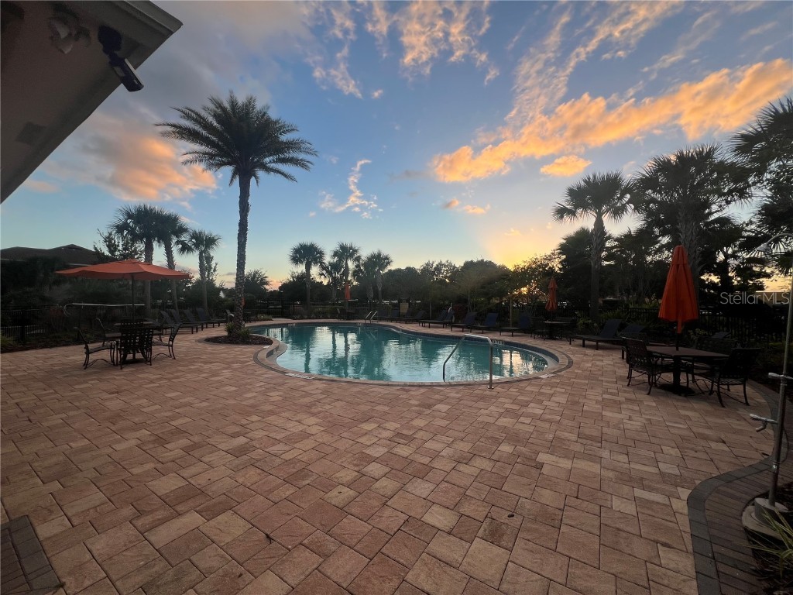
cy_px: 298
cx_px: 396
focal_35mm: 13
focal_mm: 1.57
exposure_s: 1/461
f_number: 1.8
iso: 32
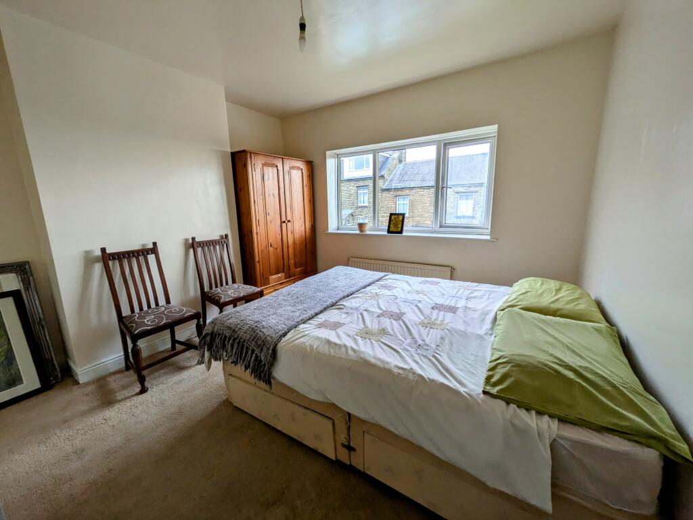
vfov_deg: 85.7
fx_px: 280
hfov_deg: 102.0
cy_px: 260
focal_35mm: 14
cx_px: 346
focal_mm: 1.83
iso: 79
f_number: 2.2
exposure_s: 1/100
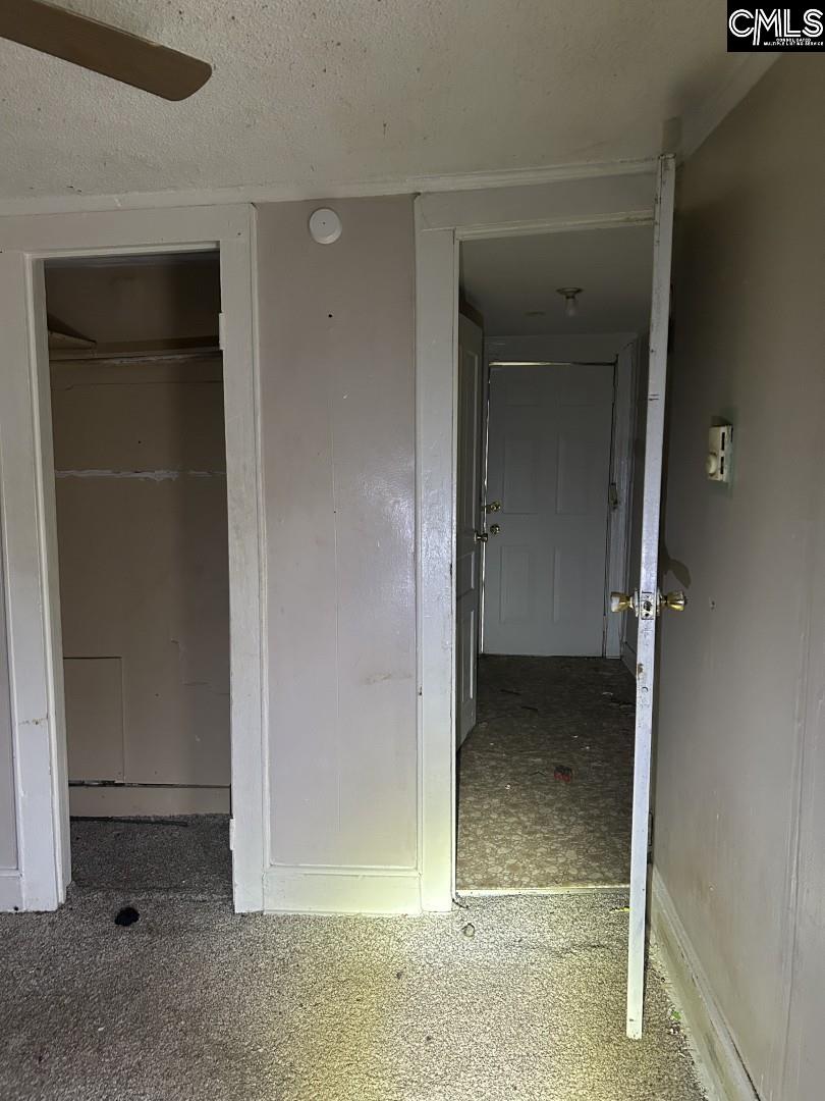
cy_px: 550
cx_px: 412
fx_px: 826
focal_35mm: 26
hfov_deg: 53.1
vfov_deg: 67.3
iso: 400
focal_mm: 5.7
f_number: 1.5
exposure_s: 1/60
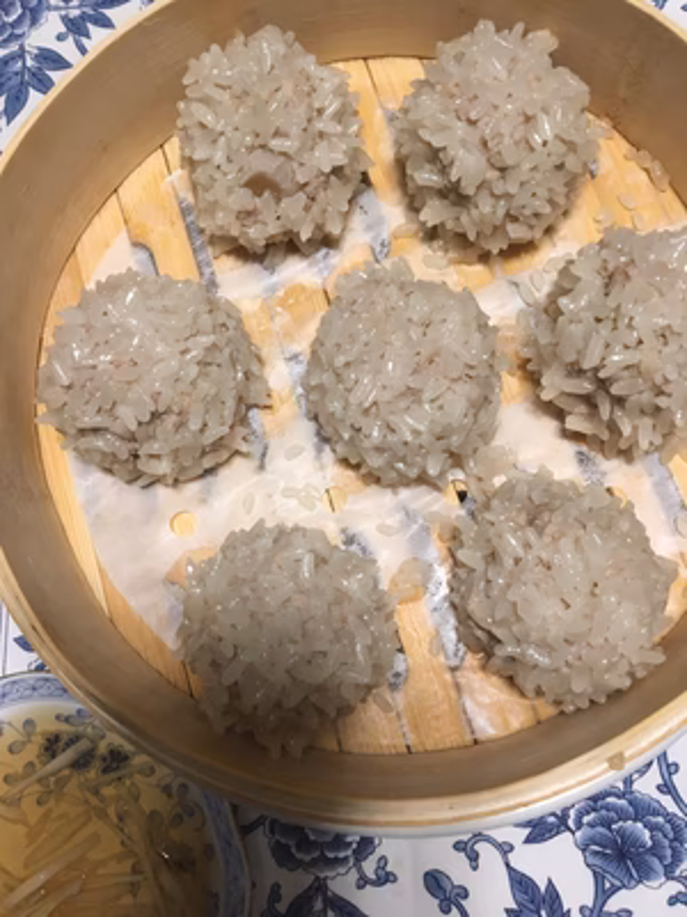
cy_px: 458
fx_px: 767
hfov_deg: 48.2
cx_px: 344
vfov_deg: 61.7
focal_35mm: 29
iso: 64
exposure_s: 1/30
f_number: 2.2
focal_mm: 4.15
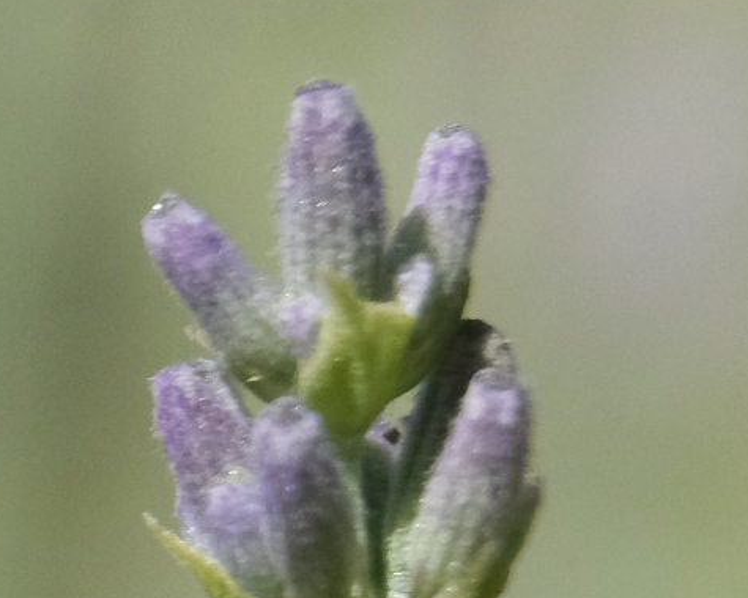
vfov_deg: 2.2
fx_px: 15762
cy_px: 837
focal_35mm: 712
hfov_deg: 2.7
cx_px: -539
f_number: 10
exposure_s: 1/2000
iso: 3200
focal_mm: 135
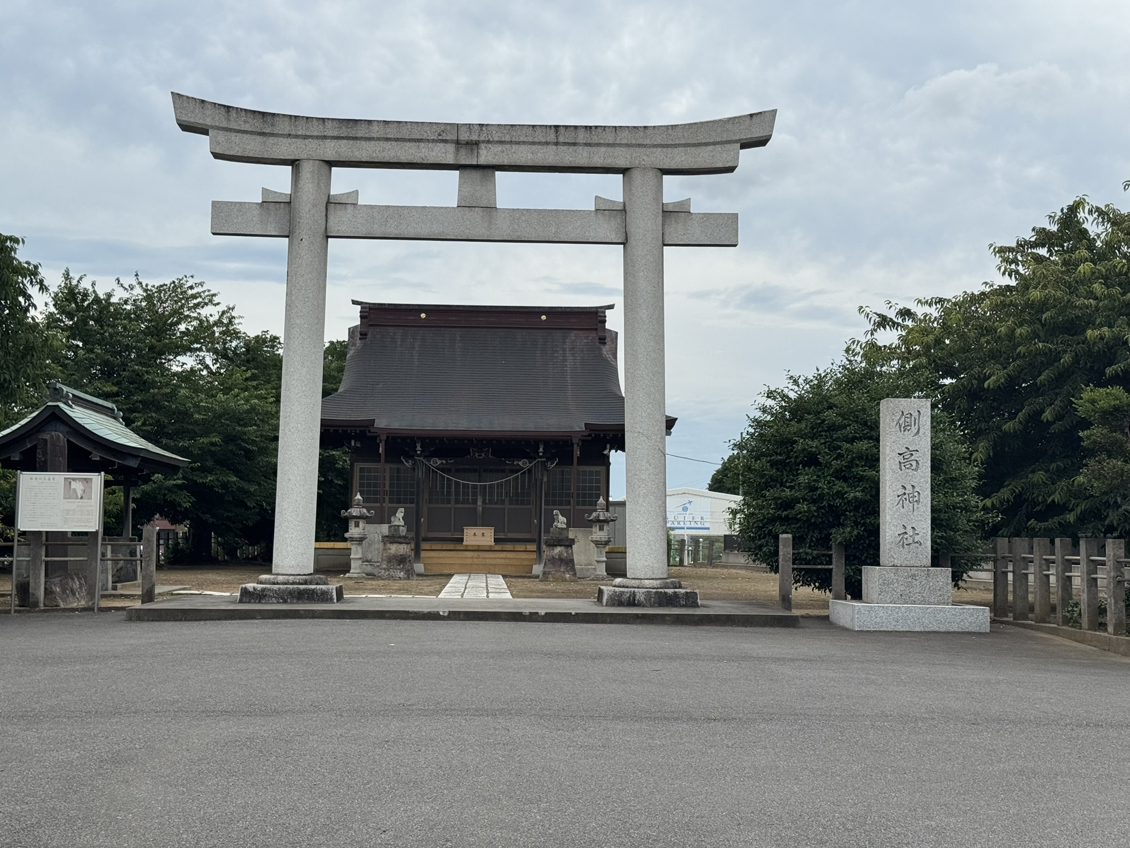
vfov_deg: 29.1
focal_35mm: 50
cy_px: 420
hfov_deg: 38.2
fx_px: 1632
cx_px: 543
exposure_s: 1/2513
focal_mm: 6.76
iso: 64
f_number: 1.78
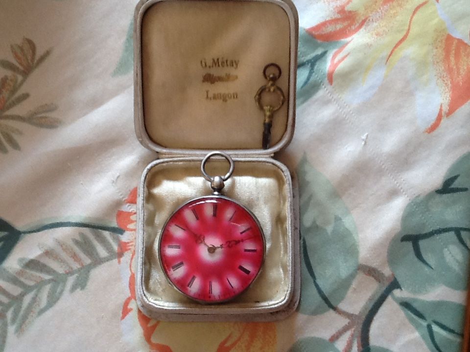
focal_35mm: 44
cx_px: 235
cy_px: 176
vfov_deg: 32.9
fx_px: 597
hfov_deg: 42.9
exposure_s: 1/40
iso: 50
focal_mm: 2.03
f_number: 2.4
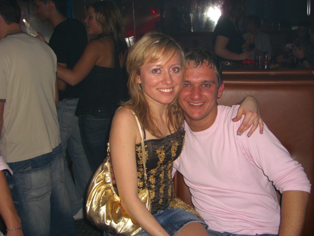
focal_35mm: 38
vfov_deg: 37.7
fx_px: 345
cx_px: 157
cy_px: 118
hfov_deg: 49.0
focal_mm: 7.9
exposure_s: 1/60
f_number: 2.8
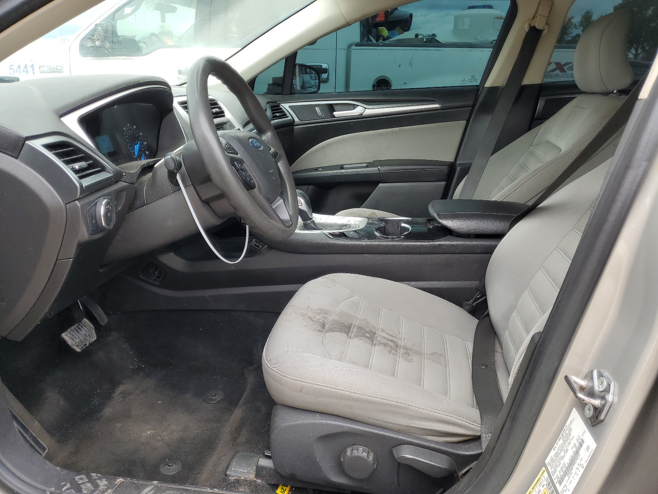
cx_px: 329
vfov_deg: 53.1
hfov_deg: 67.3
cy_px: 247
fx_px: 494
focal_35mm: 26
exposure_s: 1/250
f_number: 1.5
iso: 50
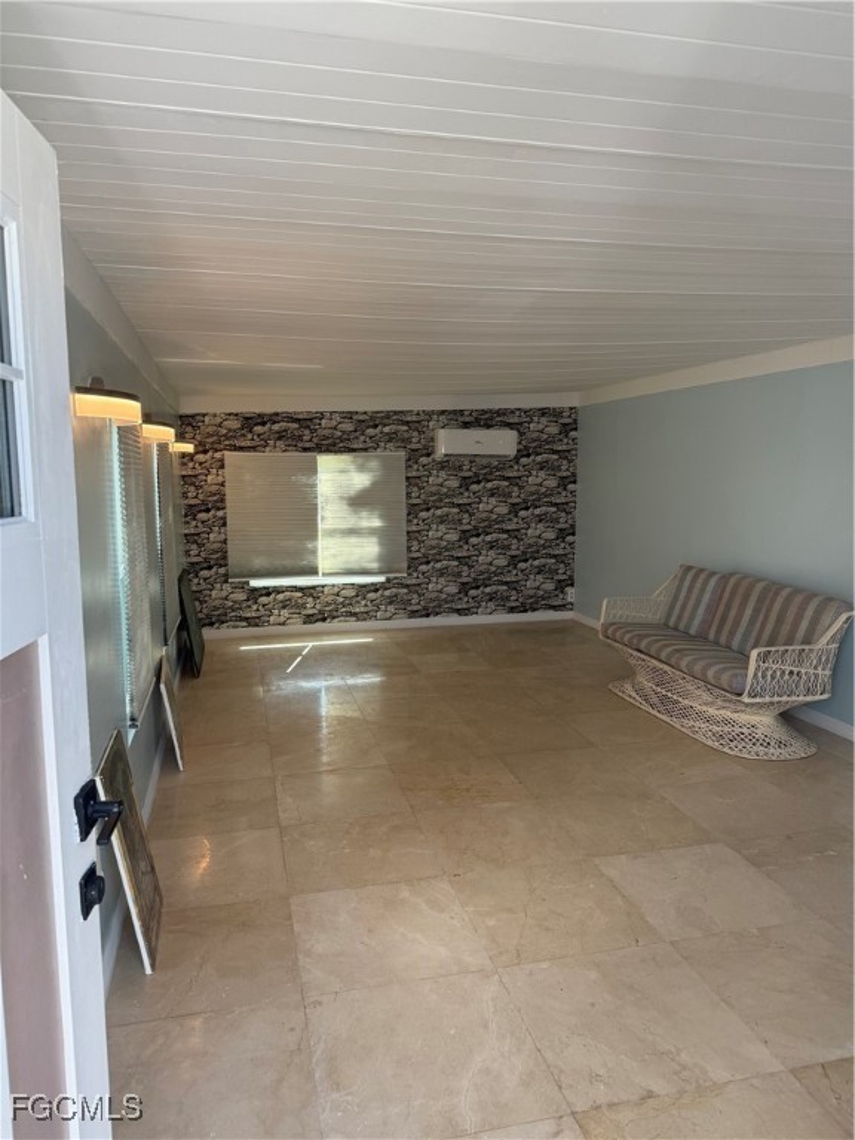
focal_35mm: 24
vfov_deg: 71.6
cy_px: 570
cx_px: 428
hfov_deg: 56.8
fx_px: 790
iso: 100
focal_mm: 6.76
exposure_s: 1/412
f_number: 1.78
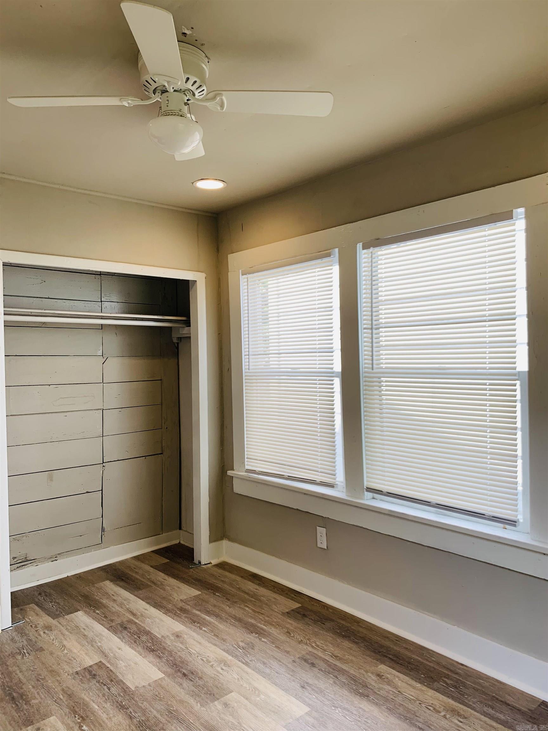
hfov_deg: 53.1
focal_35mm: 26
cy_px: 366
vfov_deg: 67.3
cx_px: 274
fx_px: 549
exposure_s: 1/141
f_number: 1.8
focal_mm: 4.25
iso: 25
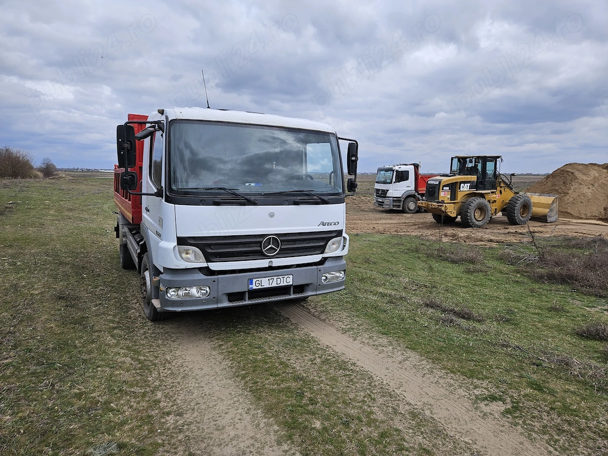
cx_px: 304
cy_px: 228
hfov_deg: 73.9
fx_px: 404
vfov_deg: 58.9
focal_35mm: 23
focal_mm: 5.4
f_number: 1.8
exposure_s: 1/1554
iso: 25
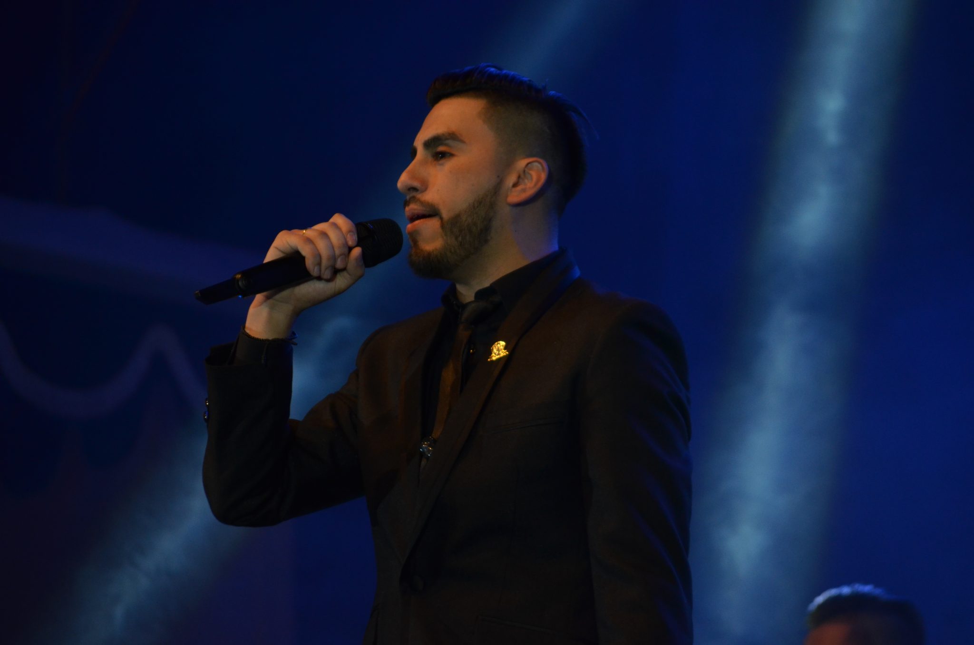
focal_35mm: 248
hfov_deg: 8.3
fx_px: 6682
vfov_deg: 5.5
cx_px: 487
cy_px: 322
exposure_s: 1/160
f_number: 5.3
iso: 1000
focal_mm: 165
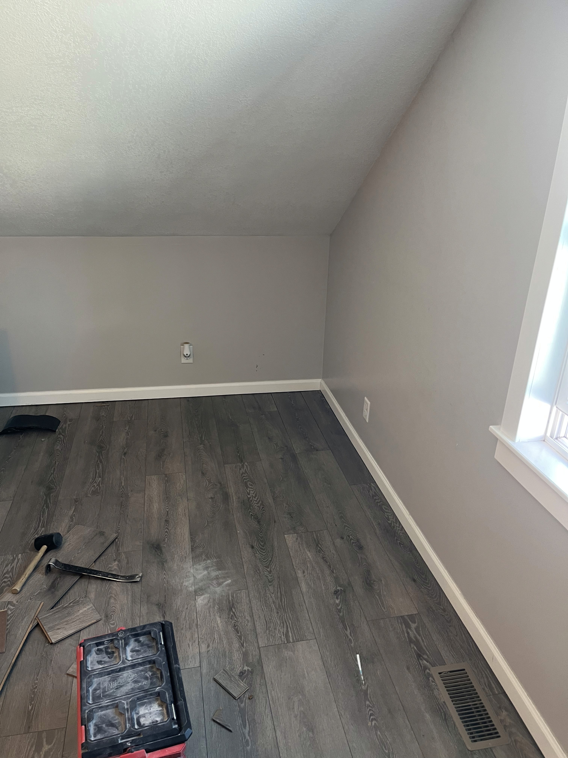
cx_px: 284
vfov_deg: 67.3
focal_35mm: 26
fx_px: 569
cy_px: 379
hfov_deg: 53.1
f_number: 1.6
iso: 125
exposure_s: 1/60
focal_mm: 5.1
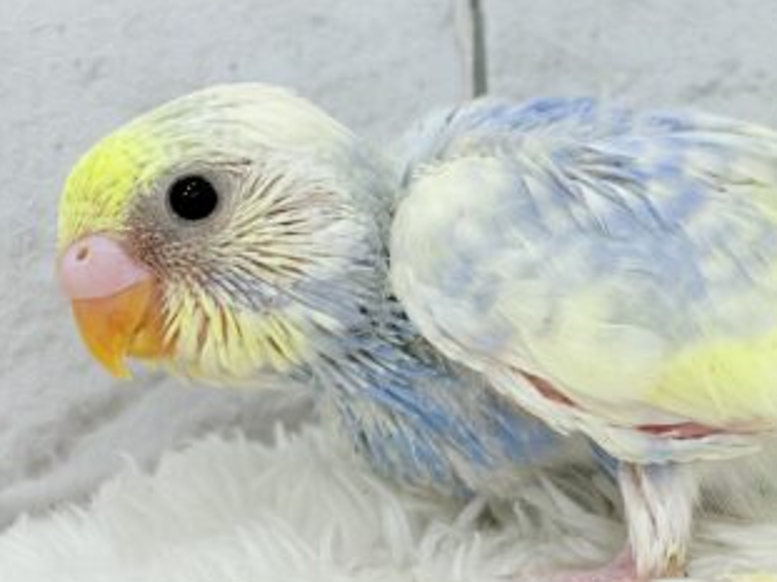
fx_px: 2401
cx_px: 552
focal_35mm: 107
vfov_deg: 13.8
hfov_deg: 18.3
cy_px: 297
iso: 32
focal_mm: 5.96
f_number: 1.6
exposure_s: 1/50
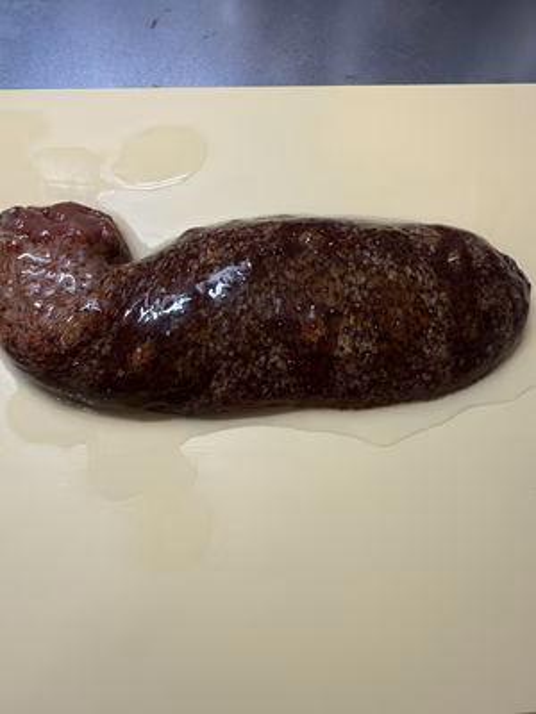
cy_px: 357
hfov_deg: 56.8
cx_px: 268
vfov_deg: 71.6
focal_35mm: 24
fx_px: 495
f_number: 2.2
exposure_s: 1/100
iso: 160
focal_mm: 2.22
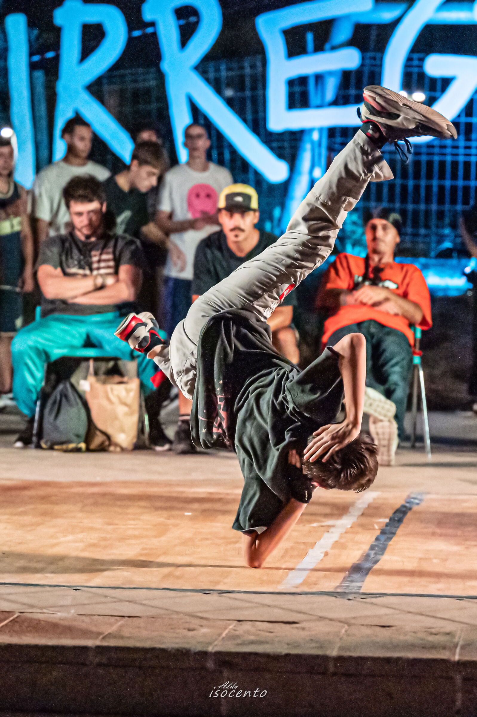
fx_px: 1393
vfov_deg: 28.9
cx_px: 238
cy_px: 358
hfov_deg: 19.4
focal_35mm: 70
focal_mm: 70
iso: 5000
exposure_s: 1/500
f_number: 2.8
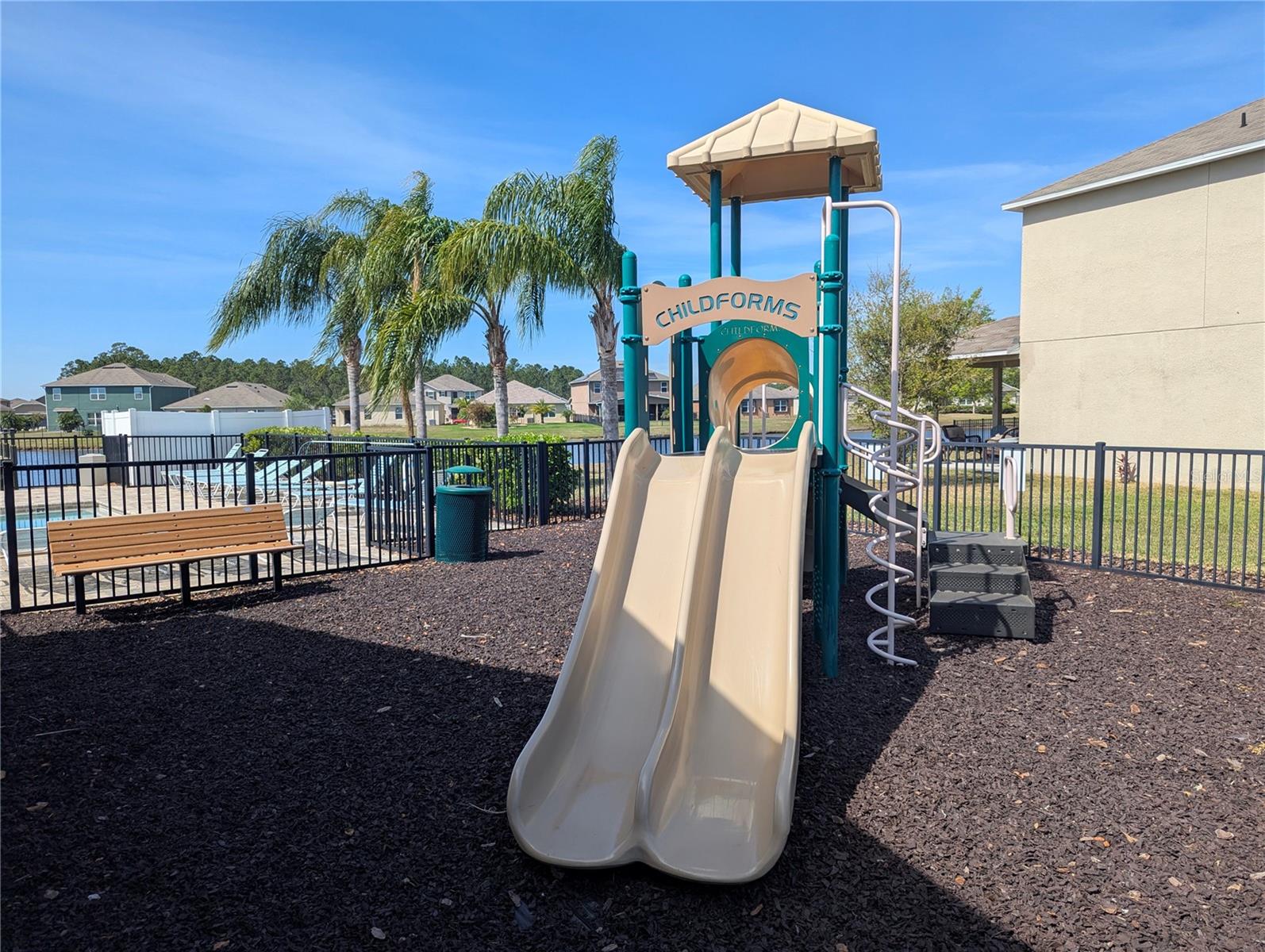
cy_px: 476
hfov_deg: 71.5
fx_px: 878
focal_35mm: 24
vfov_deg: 56.9
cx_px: 632
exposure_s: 1/2309
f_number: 1.85
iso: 49
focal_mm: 6.81
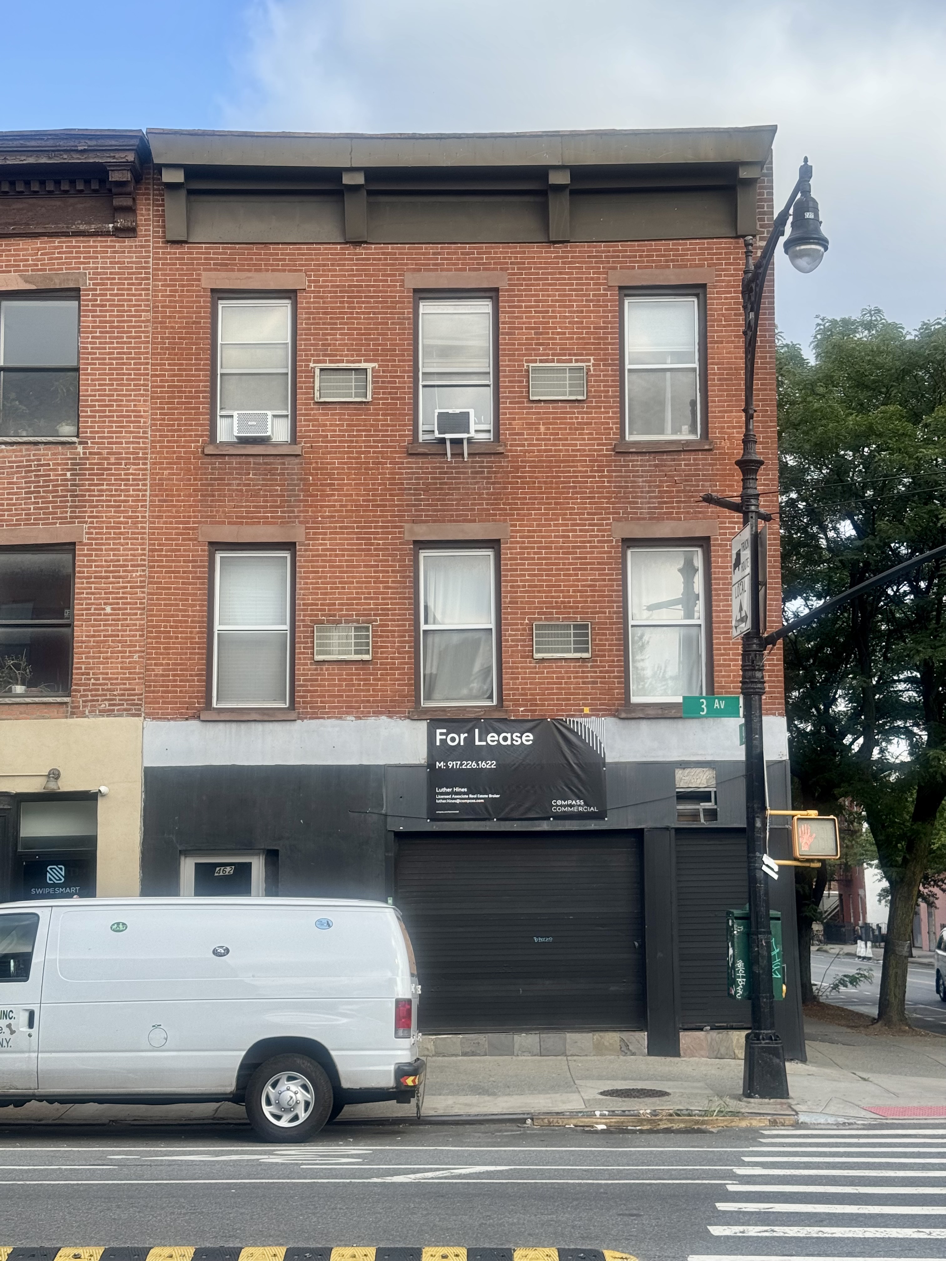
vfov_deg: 39.7
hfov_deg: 30.3
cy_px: 630
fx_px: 1749
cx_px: 473
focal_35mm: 48
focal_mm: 6.76
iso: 64
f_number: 1.78
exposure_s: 1/1770
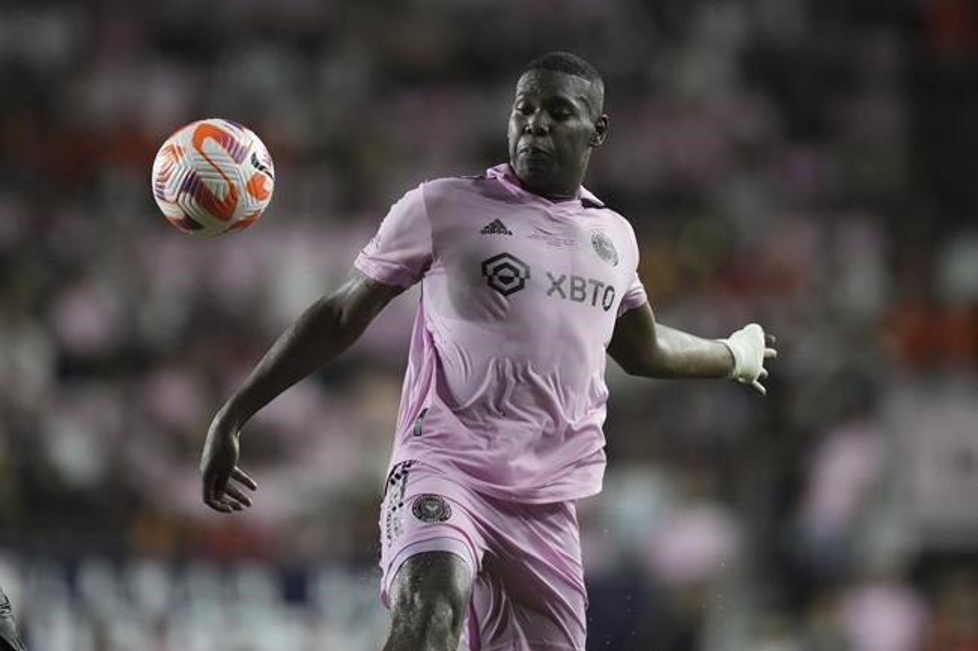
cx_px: 489
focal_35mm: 600
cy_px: 326
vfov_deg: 2.3
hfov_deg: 3.4
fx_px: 16295
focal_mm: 400
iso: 6400
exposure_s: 1/2000
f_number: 2.8
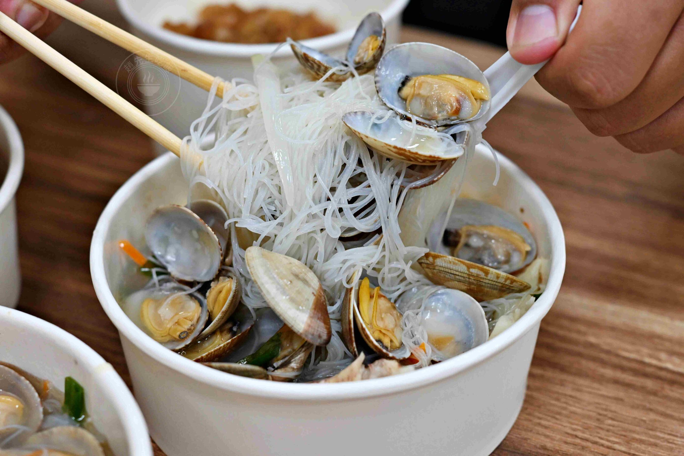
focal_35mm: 75
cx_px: 342
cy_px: 228
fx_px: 1425
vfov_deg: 18.2
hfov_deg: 27.0
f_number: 3.2
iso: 450
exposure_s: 1/200
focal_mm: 50
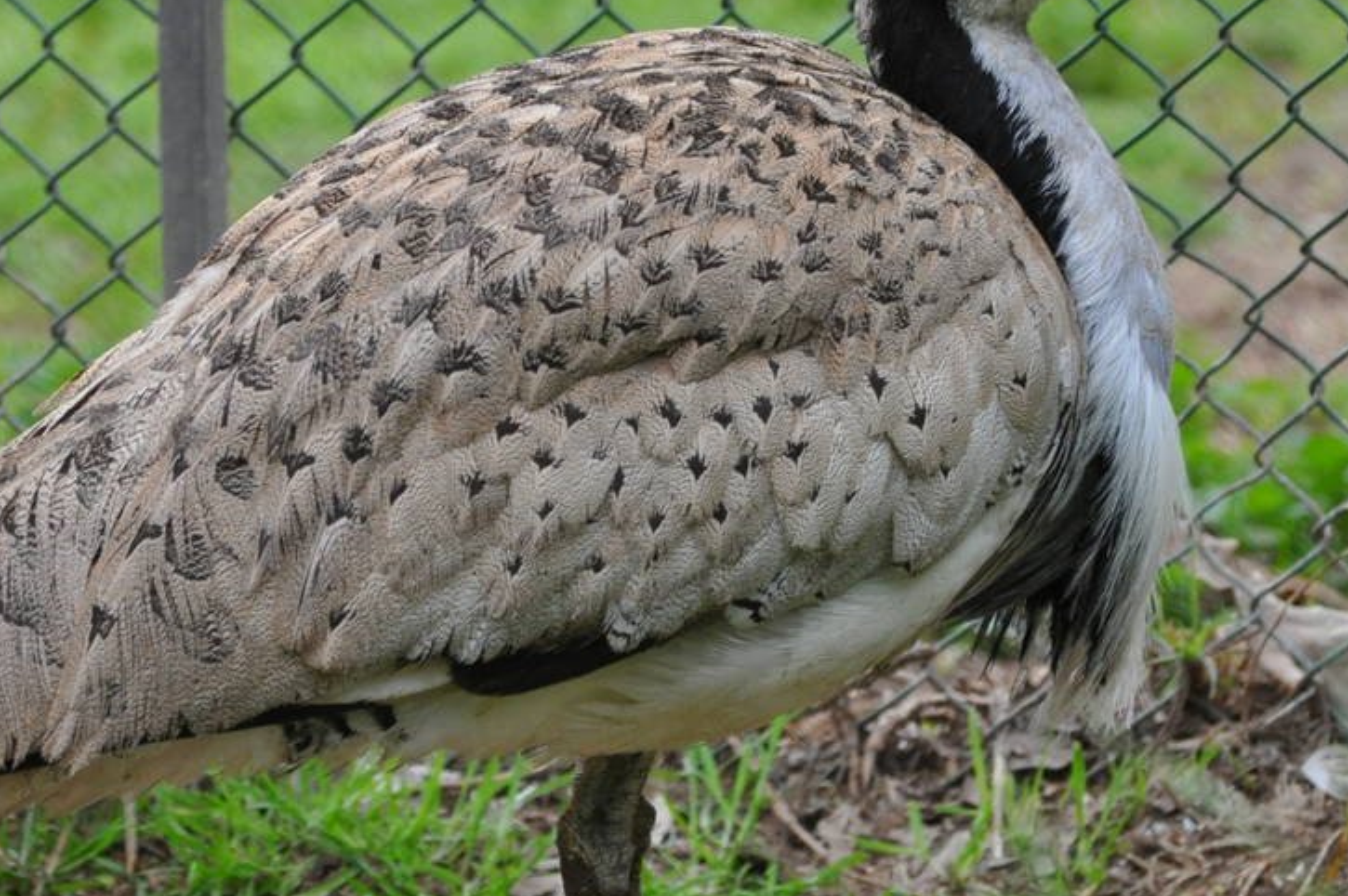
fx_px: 22296
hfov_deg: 3.5
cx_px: 640
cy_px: 438
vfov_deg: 2.3
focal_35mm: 596
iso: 1000
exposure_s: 1/500
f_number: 5
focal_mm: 180
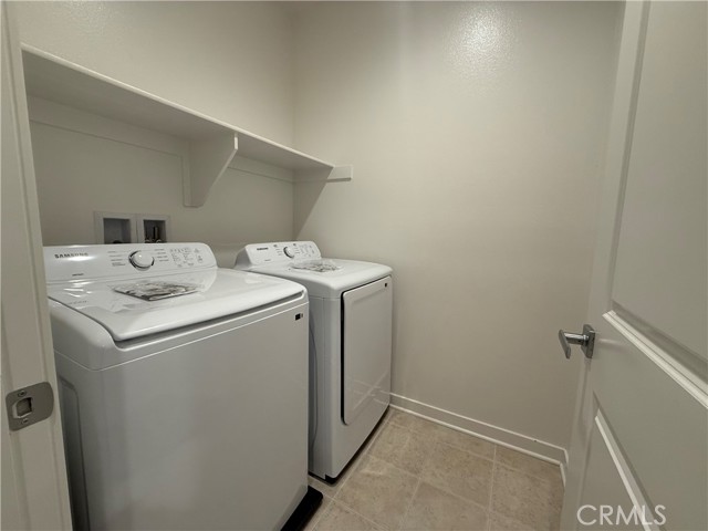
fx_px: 286
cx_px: 354
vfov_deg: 85.7
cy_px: 266
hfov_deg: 102.1
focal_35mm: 14
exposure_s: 1/120
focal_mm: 2.22
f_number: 2.2
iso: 200
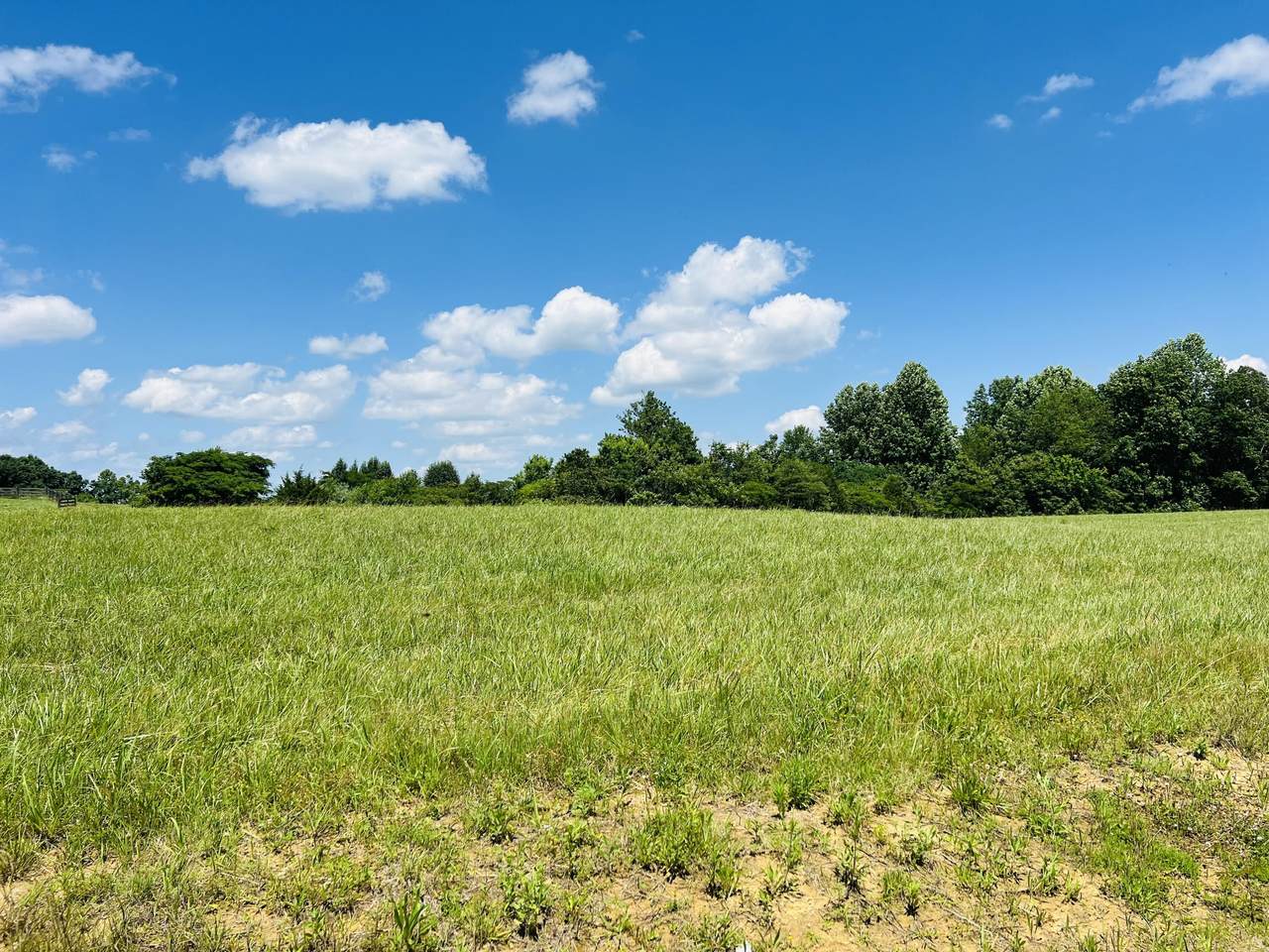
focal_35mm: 26
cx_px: 634
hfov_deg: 67.3
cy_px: 476
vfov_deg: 53.1
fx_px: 953
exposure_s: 1/5319
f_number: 1.5
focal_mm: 5.7
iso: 50
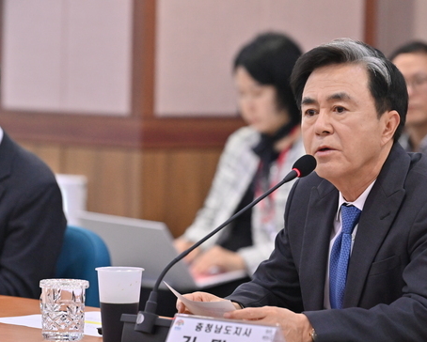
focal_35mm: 240
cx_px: 234
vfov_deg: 6.5
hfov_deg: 8.0
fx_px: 3036
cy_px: 167
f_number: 4
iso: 3200
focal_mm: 185
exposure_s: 1/200
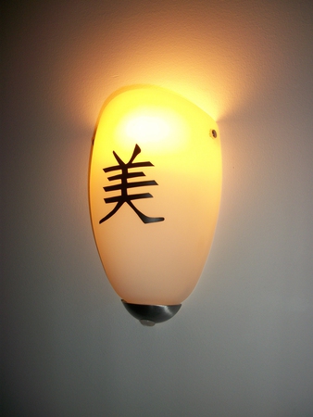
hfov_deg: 40.7
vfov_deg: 52.6
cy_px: 208
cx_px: 156
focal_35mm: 35
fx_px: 422
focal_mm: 6.3
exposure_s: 1/125
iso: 98
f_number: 3.1
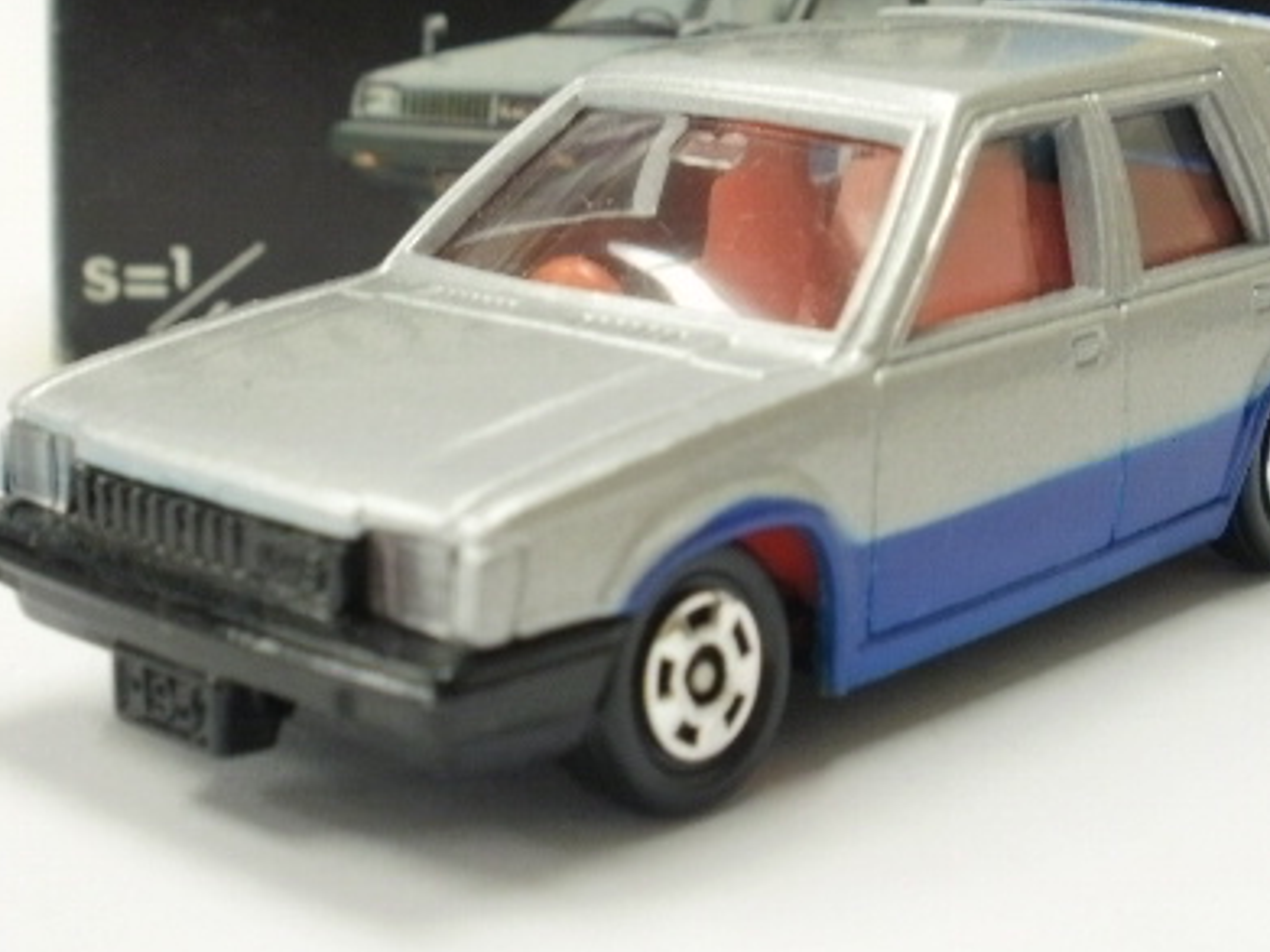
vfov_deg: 20.2
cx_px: 695
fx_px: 2641
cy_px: 201
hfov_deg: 27.0
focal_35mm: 72
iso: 125
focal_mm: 7.7
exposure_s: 1/10
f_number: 4
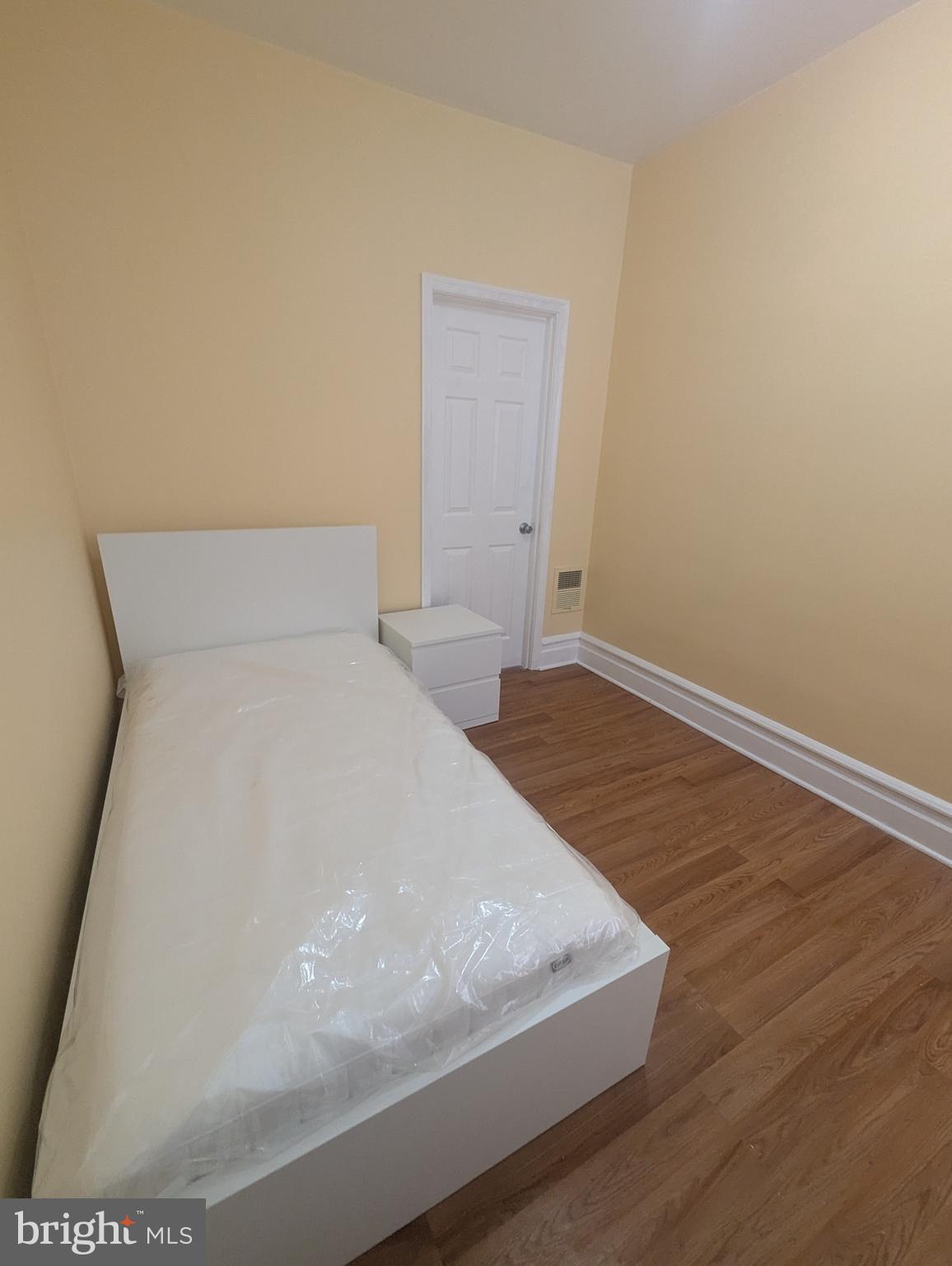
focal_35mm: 13
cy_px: 633
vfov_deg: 106.1
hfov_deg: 90.0
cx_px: 476
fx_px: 476
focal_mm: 1.95
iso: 220
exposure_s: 1/23.4
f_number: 2.2
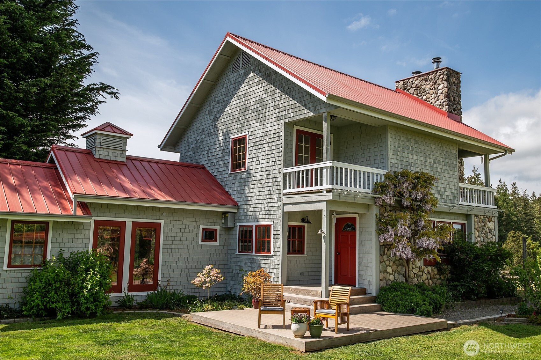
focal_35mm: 32
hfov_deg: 58.8
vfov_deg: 41.0
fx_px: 480
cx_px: 270
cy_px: 180
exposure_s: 1/800
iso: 200
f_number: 8
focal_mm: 32
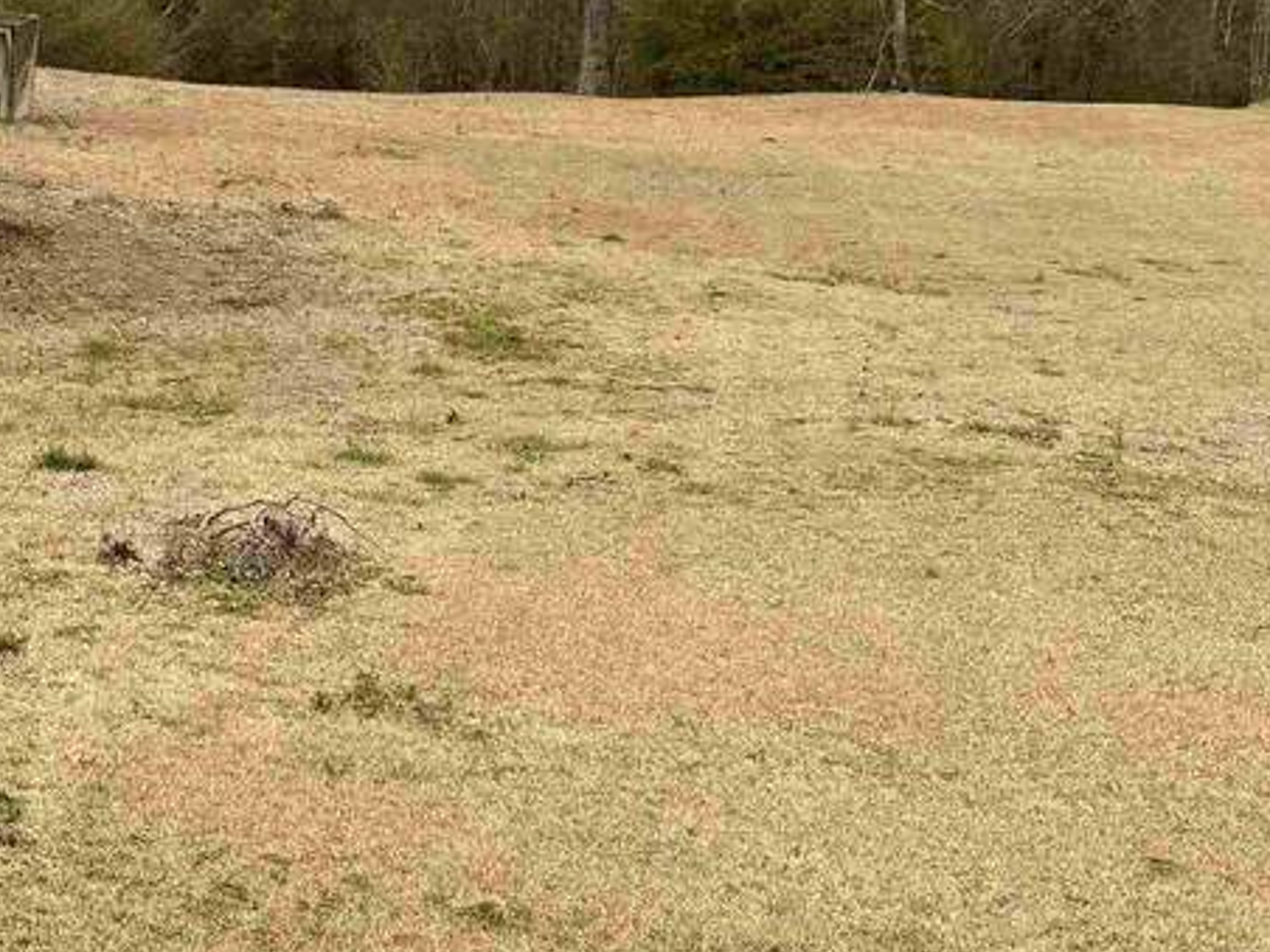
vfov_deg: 21.2
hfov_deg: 27.2
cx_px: 45
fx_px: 2495
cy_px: 107
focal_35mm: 68
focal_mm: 6.76
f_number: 1.78
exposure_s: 1/194
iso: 64
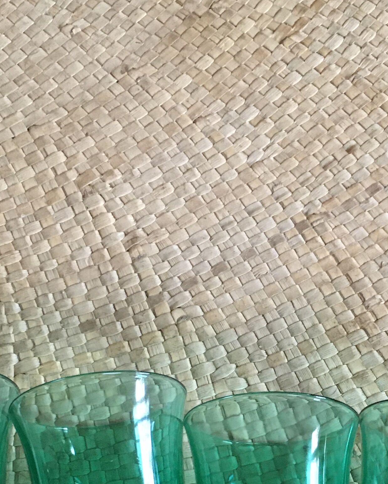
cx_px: 294
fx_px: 1062
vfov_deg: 25.0
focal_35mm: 74
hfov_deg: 20.5
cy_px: 433
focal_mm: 4.15
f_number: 2.2
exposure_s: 1/33
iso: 200
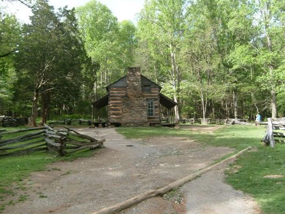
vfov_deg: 40.7
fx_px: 288
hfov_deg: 52.6
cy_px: 107
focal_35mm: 35
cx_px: 142
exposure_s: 1/90
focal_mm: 5.8
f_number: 7.1
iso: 80
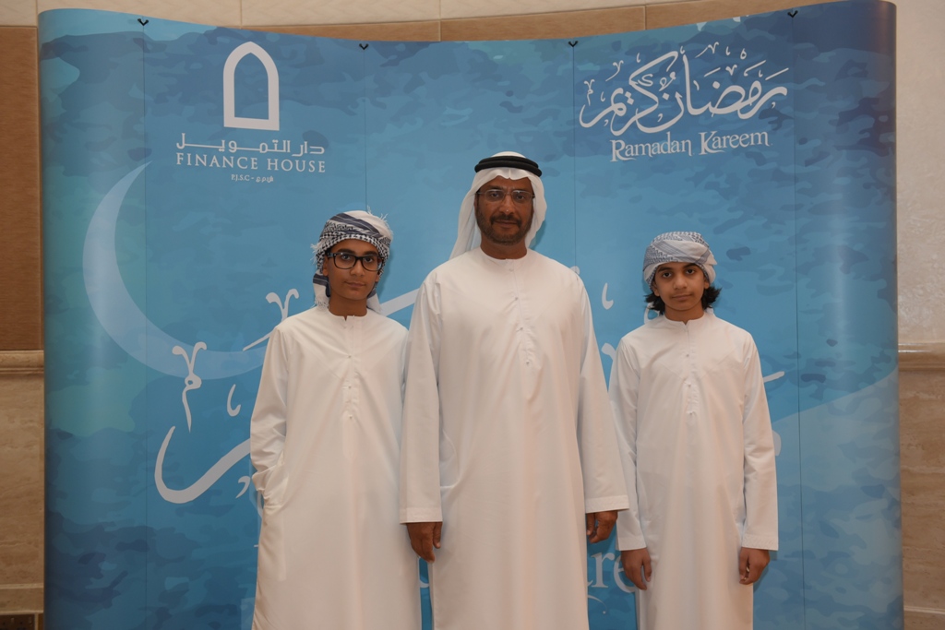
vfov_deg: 33.4
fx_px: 1050
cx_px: 472
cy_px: 315
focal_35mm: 40
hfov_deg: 48.5
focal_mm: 40
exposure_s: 1/80
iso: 1000
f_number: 3.5
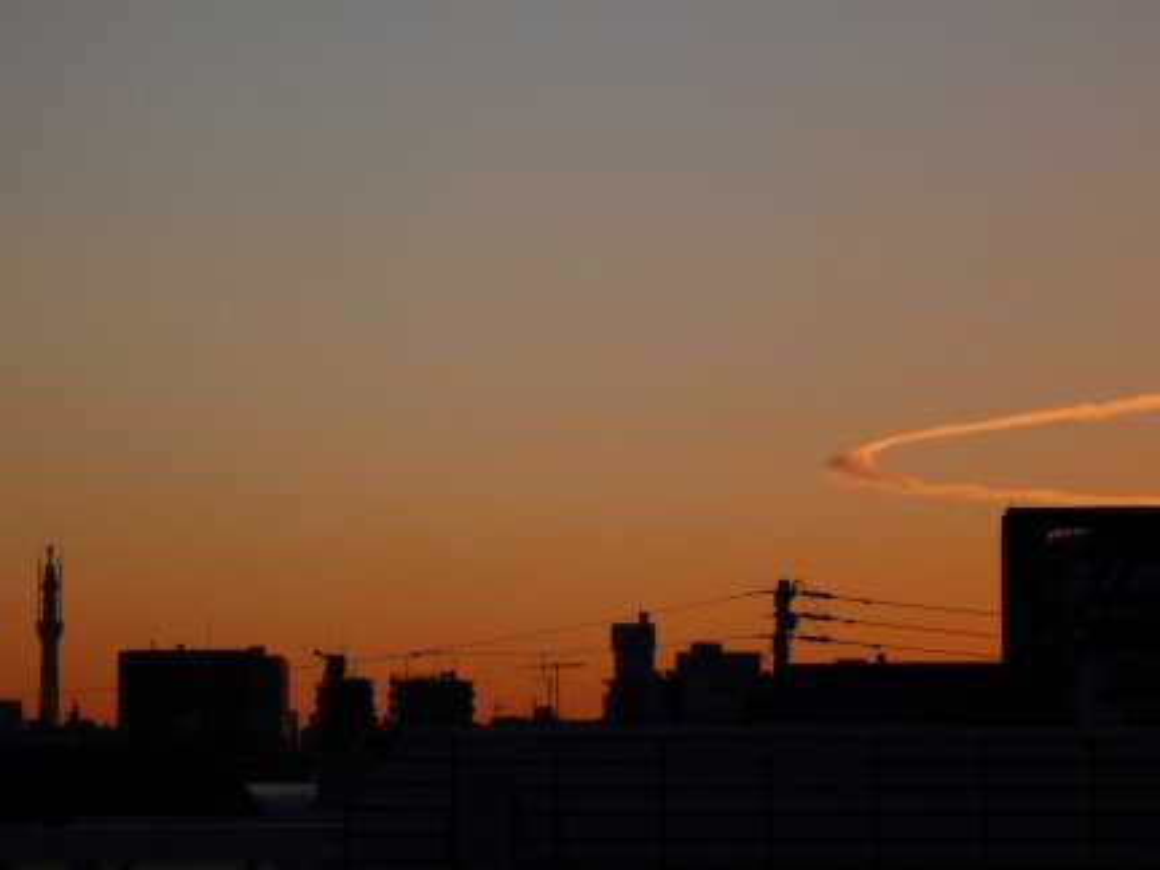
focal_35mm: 162
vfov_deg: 9.2
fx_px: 5429
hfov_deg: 12.2
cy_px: 435
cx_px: 580
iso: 80
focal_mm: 22.5
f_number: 5.9
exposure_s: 1/200
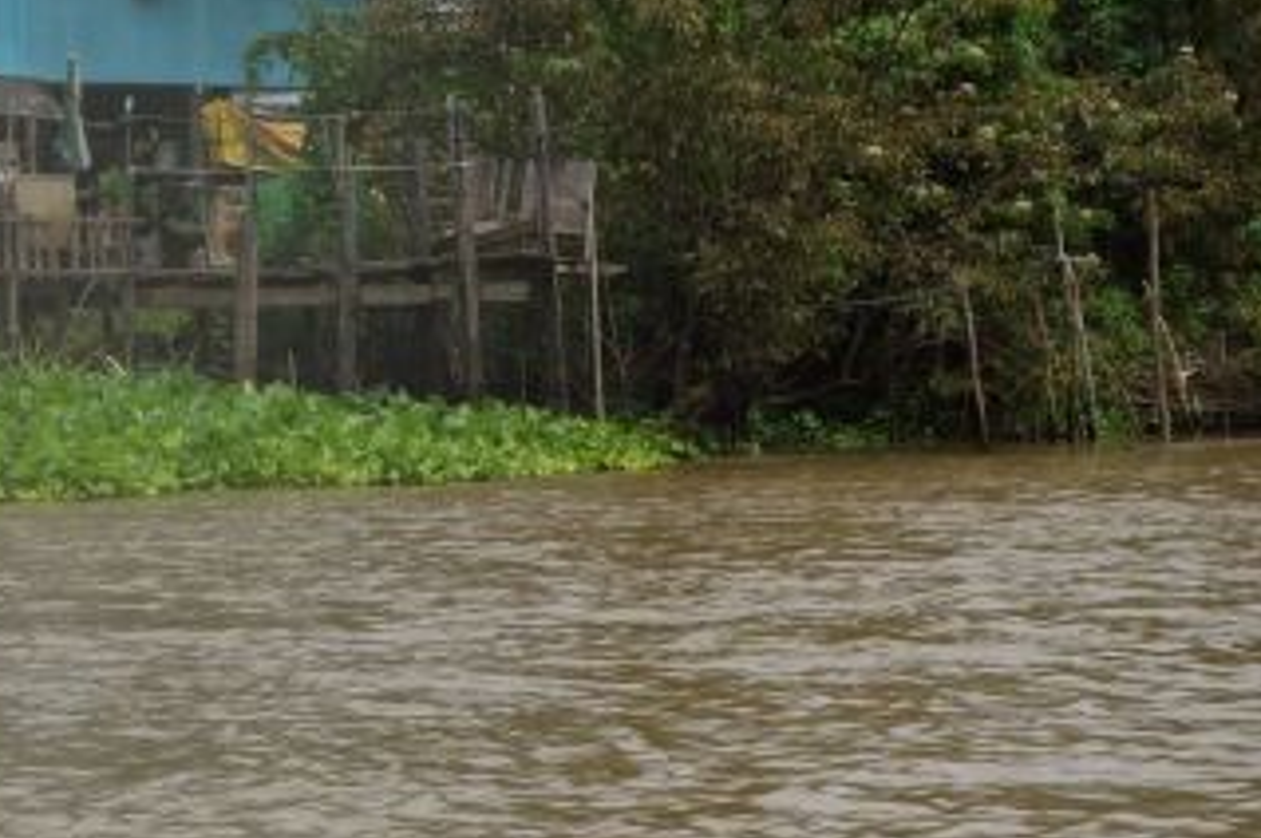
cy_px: 10
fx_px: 4829
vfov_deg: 9.8
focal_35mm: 138
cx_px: -312
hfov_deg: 14.3
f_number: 5.6
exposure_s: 1/800
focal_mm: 20.41
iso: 125
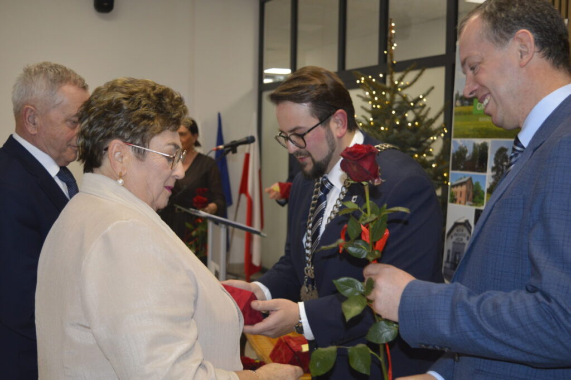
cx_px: 286
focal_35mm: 46
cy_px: 190
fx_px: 737
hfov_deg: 42.4
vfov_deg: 28.9
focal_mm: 31
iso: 640
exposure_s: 1/60
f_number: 4.2
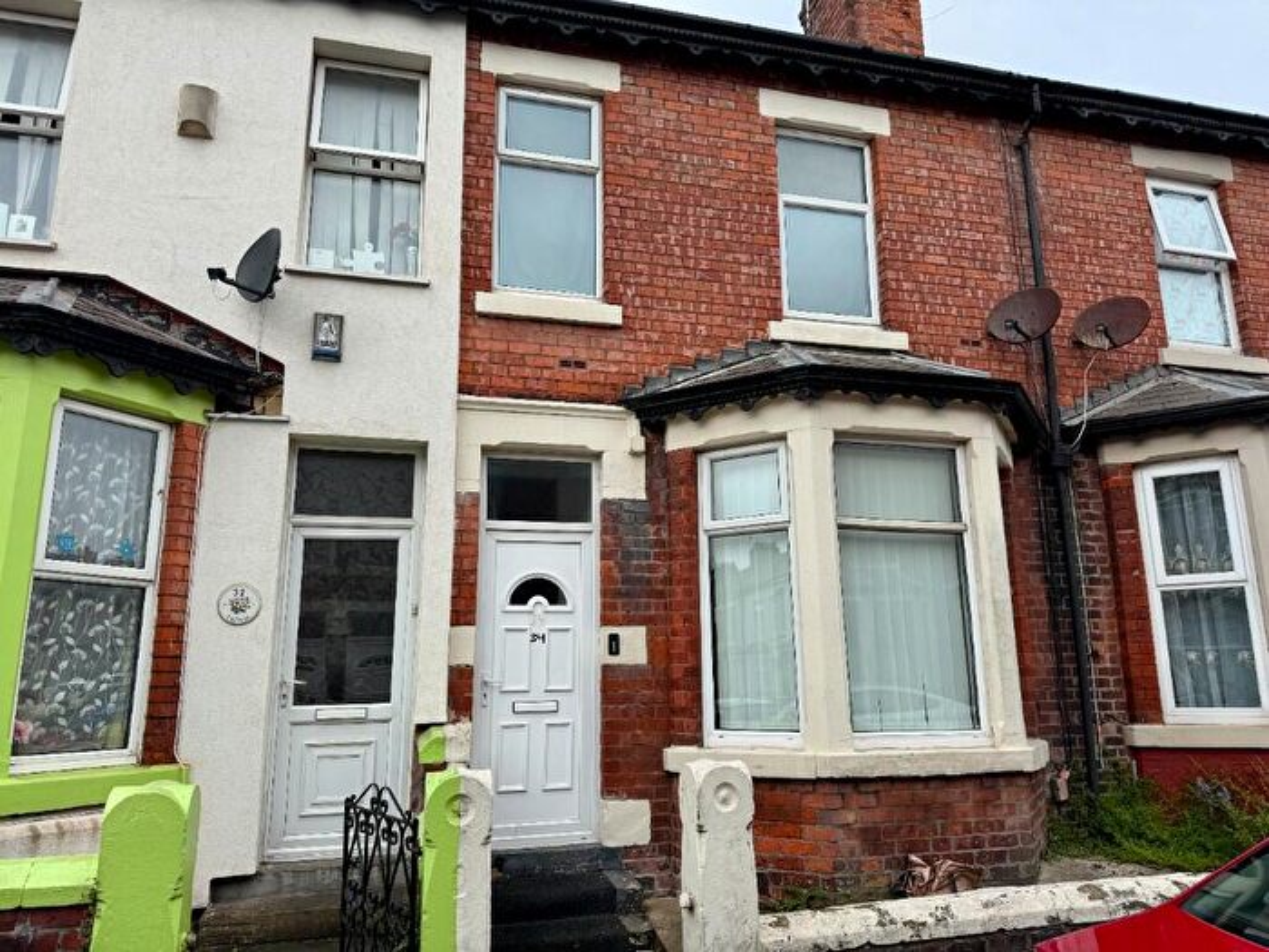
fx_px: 880
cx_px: 634
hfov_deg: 71.6
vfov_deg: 56.8
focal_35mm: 24
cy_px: 476
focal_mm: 6.76
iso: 80
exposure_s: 1/3096
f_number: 1.78
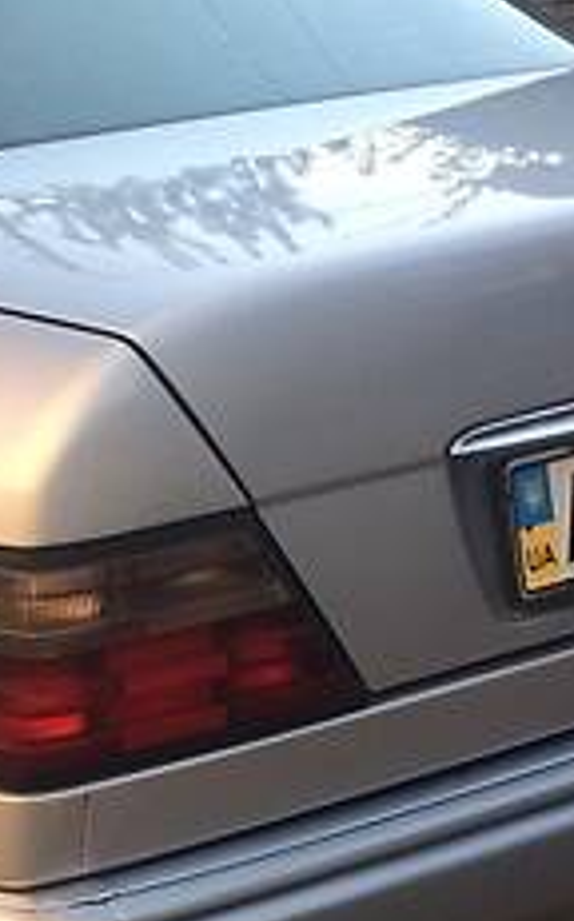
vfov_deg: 25.5
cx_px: -151
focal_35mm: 80
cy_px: 702
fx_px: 2006
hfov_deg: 15.6
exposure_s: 1/760
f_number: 2.2
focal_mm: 4.2
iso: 32
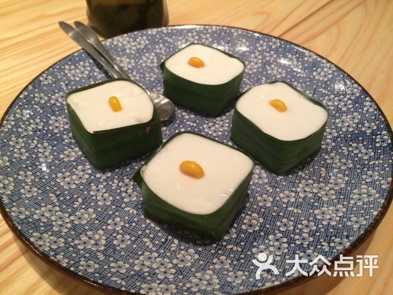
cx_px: 196
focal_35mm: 29
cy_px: 148
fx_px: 329
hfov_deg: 61.7
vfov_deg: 48.2
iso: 250
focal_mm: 4.15
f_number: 2.2
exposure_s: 1/33
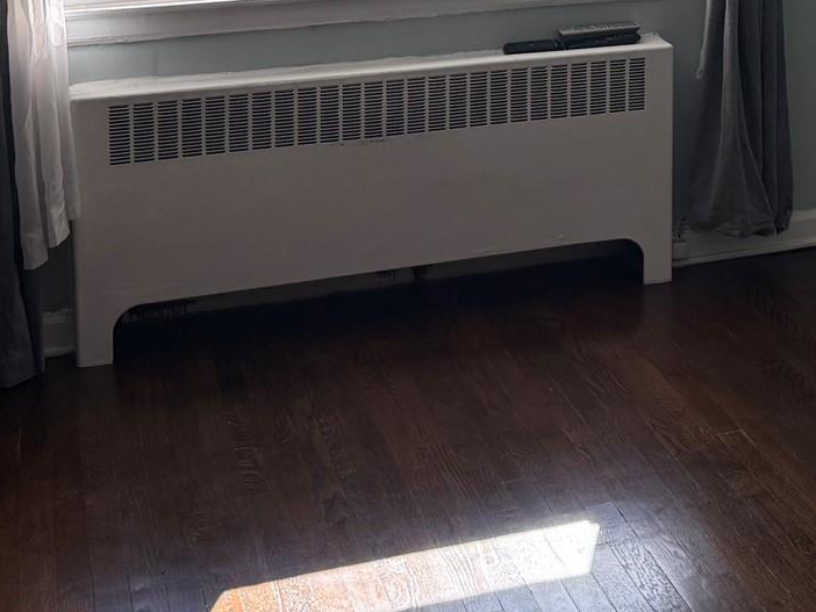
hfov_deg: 27.3
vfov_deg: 19.4
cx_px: 644
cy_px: -188
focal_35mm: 70
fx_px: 1651
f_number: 1.78
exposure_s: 1/367
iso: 100
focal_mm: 6.76
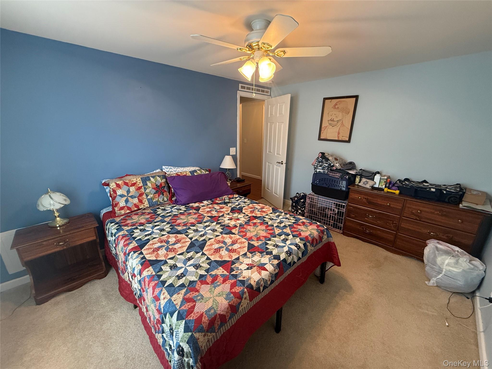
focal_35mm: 14
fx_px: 199
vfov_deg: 85.7
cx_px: 246
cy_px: 184
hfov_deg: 102.1
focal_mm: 2.22
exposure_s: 1/60
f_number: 2.2
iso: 250
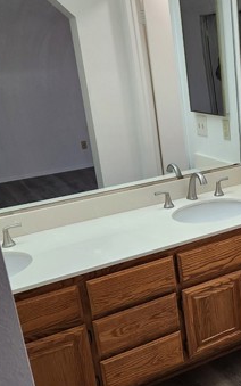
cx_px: 238
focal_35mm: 46
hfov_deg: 26.6
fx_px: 483
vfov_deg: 43.4
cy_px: 217
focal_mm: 5.4
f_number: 1.8
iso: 250
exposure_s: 1/120
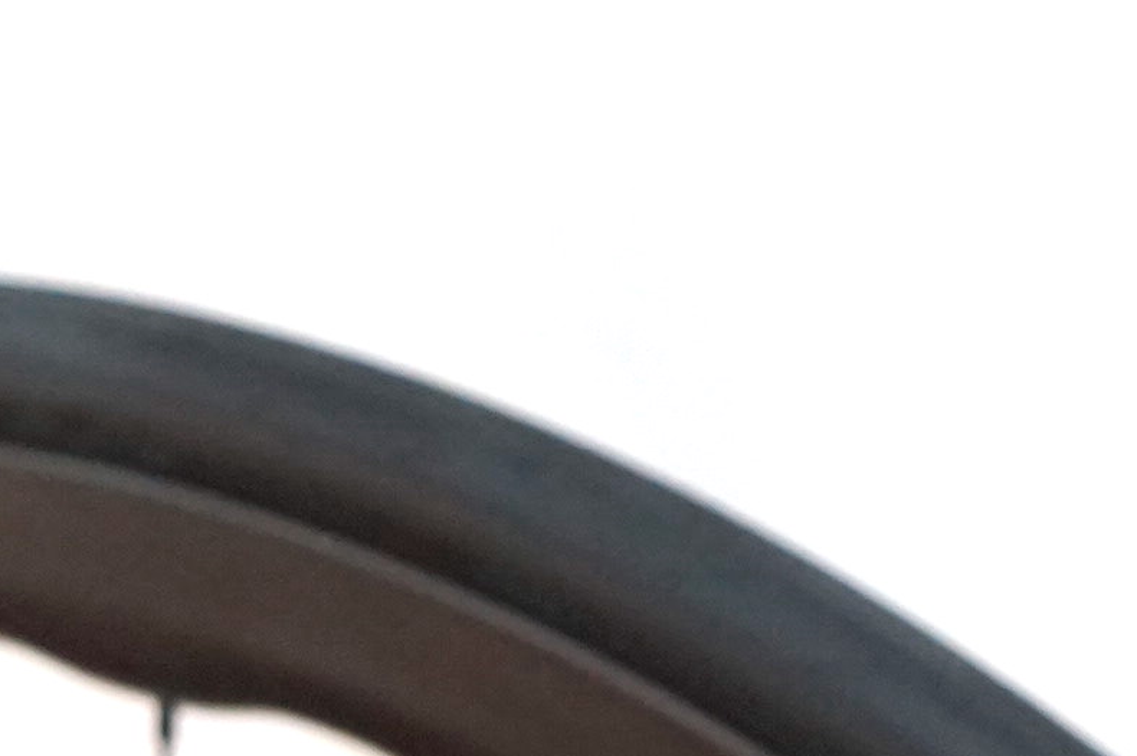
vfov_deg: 8.5
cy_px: -167
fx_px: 5048
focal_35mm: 160
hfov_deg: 12.5
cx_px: -263
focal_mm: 42
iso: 2000
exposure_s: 1/160
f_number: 5
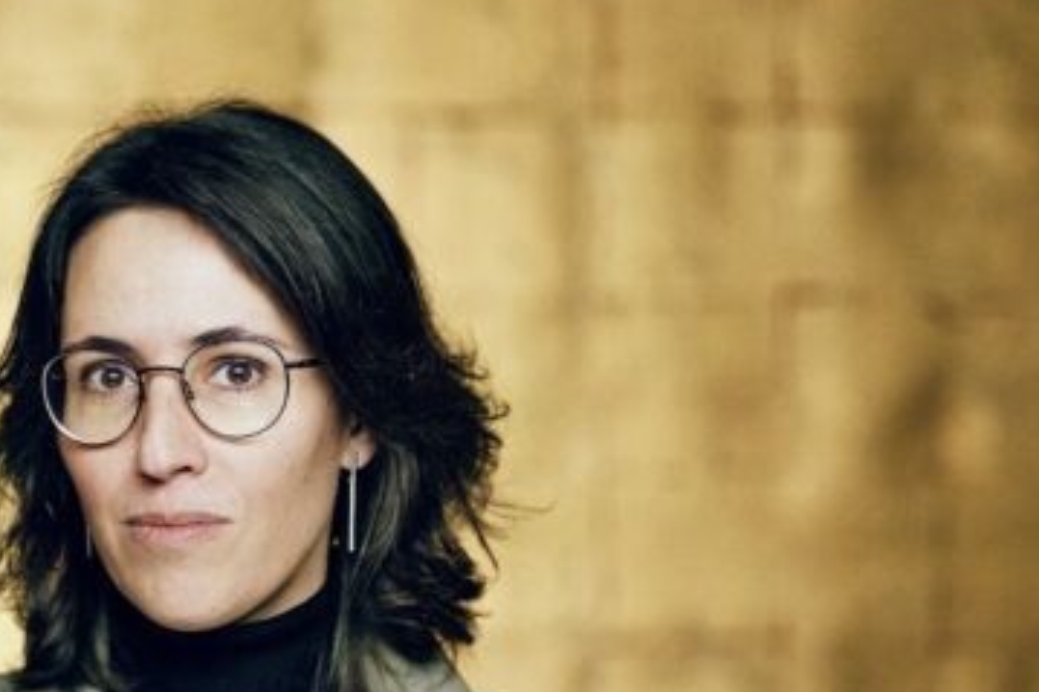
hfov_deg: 9.8
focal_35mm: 209
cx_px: 208
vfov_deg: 6.6
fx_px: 6029
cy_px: 596
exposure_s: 1/125
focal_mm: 100
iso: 100
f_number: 2.8
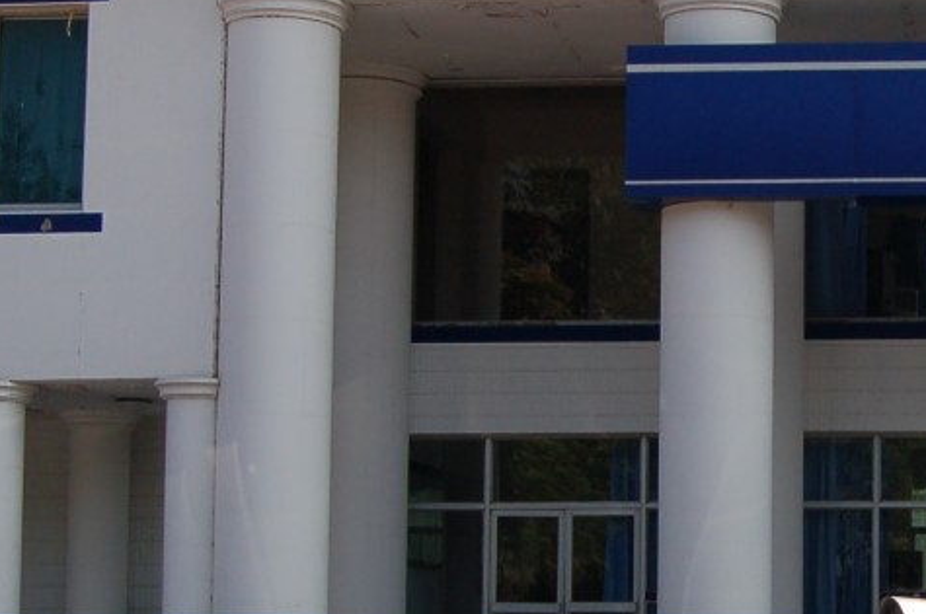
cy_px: 484
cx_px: 979
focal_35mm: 91
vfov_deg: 14.9
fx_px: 2337
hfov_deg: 21.4
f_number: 9
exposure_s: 1/320
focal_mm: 18
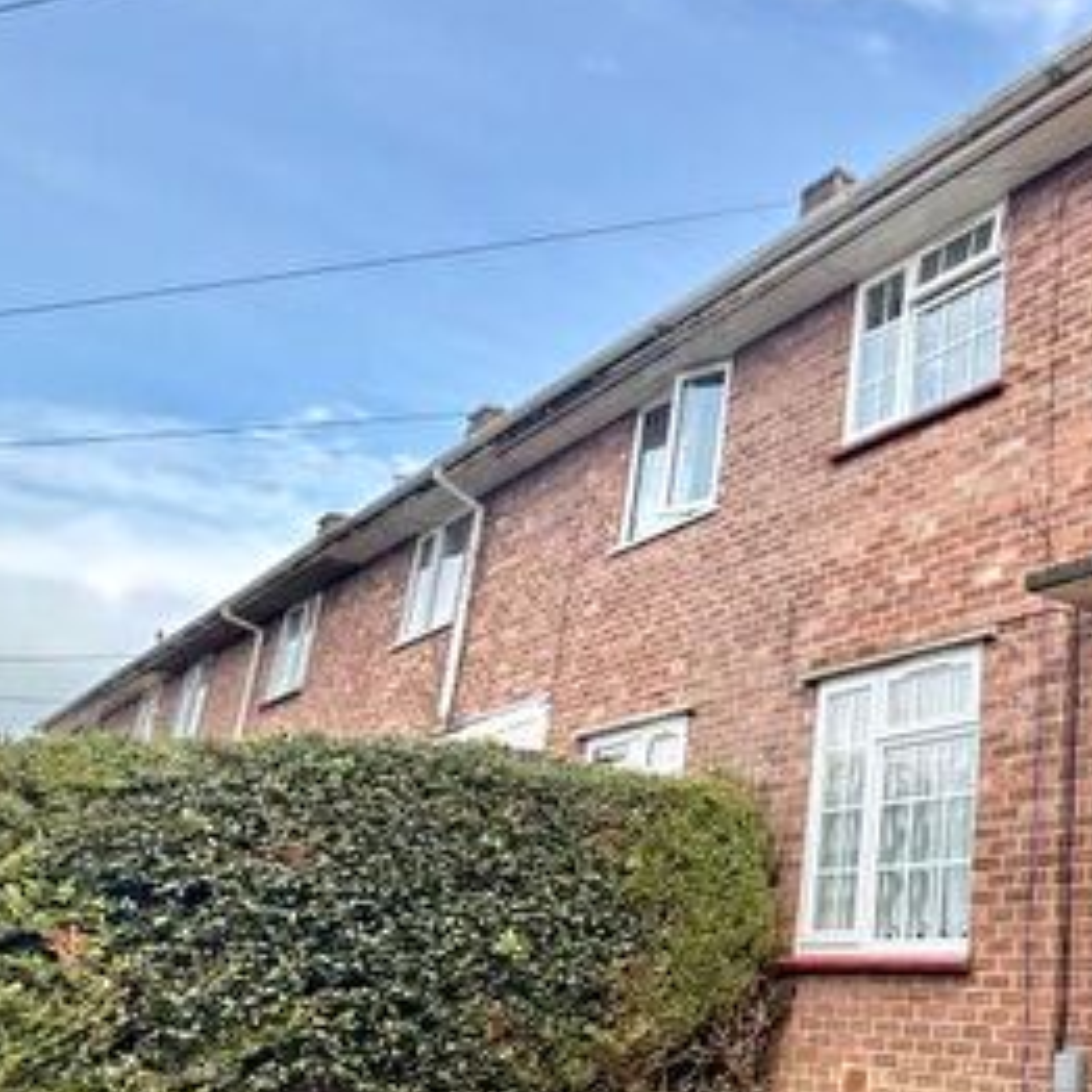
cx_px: 1280
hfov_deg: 38.3
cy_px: 606
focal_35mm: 33
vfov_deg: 49.6
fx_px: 1178
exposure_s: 1/210
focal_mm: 2.22
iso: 40
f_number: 2.2
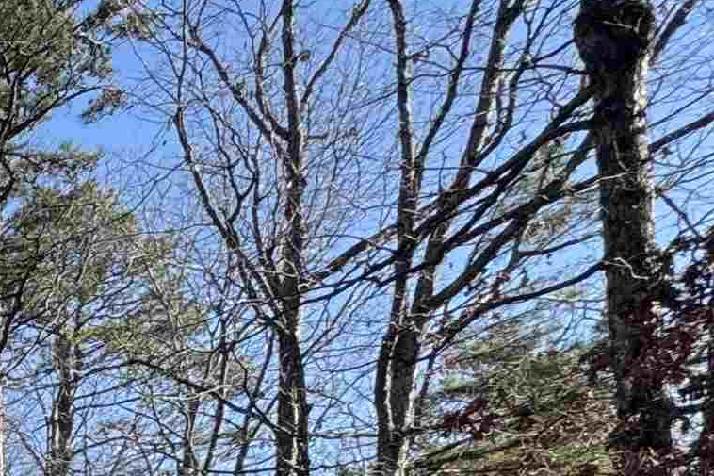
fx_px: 1170
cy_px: 853
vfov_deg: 18.2
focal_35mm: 59
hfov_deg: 19.0
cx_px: -732
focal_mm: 2.22
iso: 40
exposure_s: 1/657
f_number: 2.2
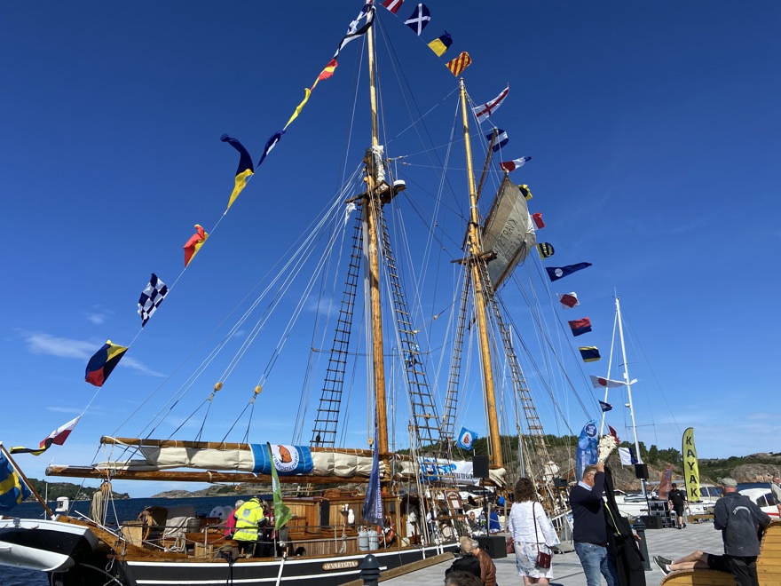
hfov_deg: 67.3
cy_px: 293
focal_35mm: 26
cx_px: 390
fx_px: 587
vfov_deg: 53.1
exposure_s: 1/3731
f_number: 1.8
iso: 32
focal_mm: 4.25
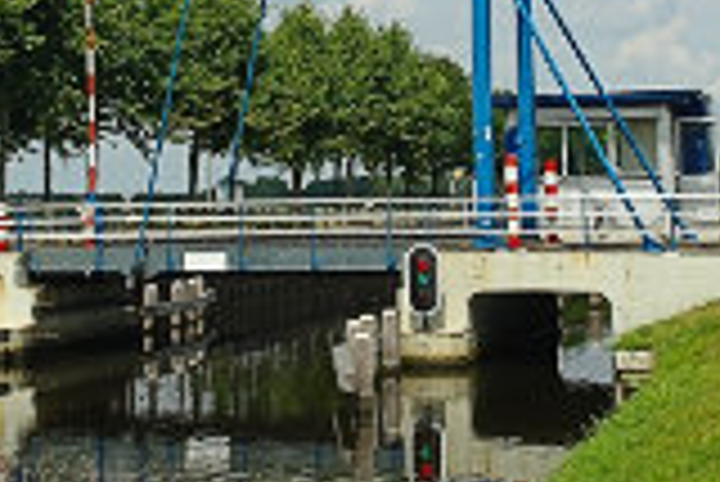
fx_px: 1501
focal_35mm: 75
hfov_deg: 27.0
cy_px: 95
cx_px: 340
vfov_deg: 18.1
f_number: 11
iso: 100
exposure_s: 1/125
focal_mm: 18
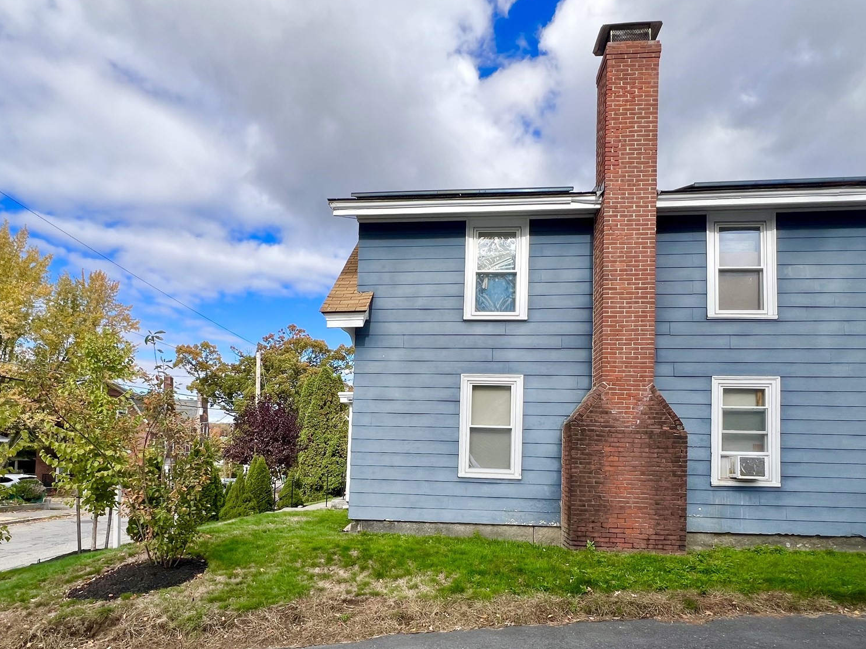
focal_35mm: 18
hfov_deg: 87.7
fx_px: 450
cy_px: 441
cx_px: 425
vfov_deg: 69.2
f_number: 1.8
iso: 32
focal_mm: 1.57
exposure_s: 1/763
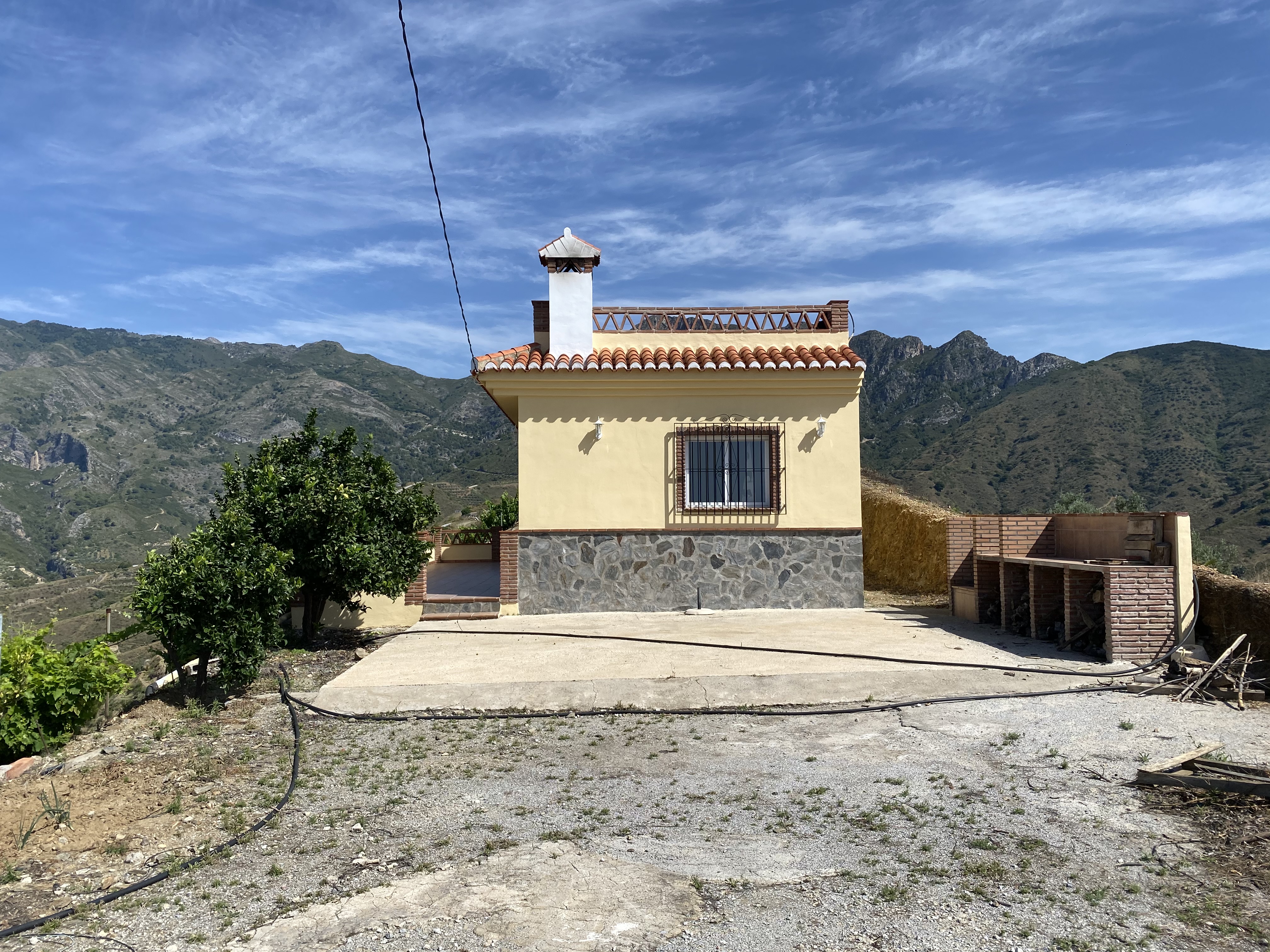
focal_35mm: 26
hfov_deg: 67.3
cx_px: 635
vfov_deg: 53.1
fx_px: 954
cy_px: 476
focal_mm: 4.25
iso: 32
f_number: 1.8
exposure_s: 1/4115
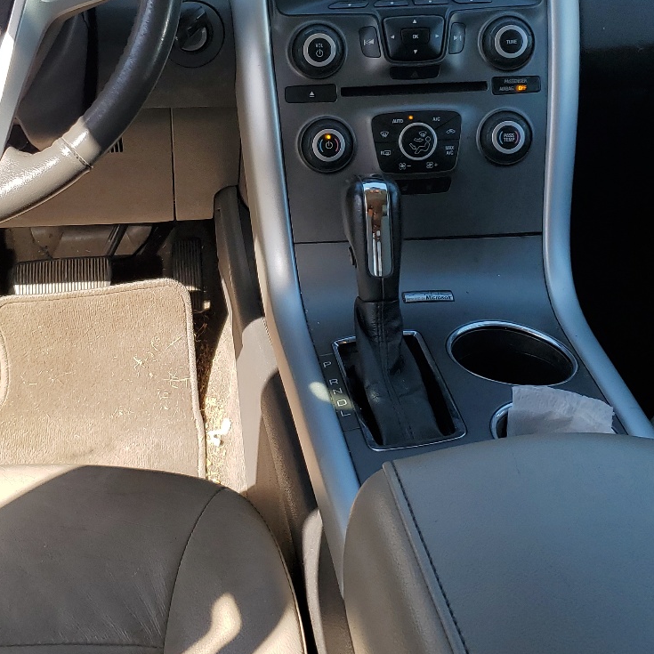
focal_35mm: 50
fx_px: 1069
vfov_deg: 33.6
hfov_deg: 34.0
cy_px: 201
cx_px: 279
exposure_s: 1/909
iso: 50
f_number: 1.5
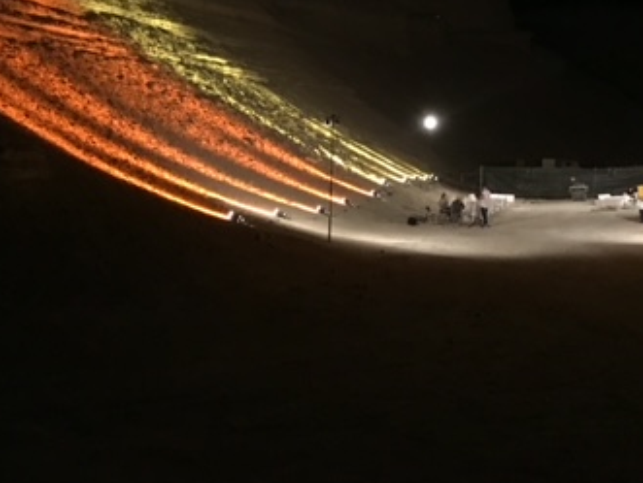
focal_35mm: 56
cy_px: 78
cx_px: 577
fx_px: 1041
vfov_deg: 25.6
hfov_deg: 32.6
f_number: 2.2
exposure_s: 1/17
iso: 400
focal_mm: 4.15
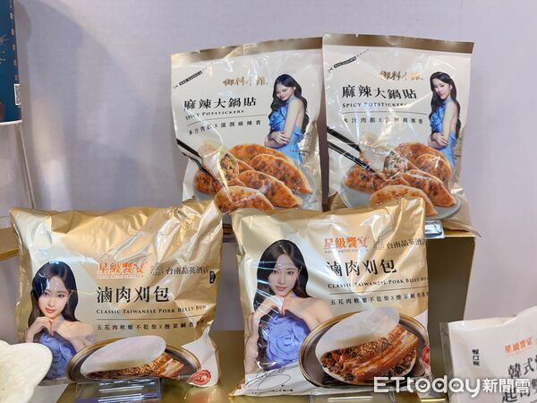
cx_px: 268
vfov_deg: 56.8
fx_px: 372
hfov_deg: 71.6
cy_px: 202
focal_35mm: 24
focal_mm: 6.86
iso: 100
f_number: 1.78
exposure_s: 1/120
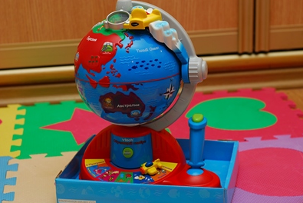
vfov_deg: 18.0
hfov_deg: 26.6
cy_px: 102
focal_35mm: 76
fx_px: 640
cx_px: 153
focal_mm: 50
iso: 100
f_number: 4
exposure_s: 1/60
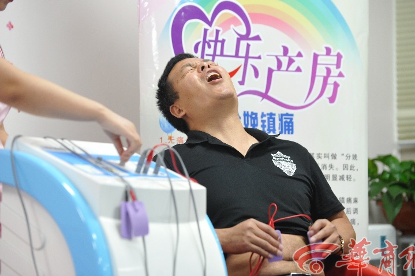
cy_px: 133
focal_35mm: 139
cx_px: 203
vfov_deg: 9.9
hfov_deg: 14.8
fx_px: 1601
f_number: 3.5
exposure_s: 1/100
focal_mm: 125
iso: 2000
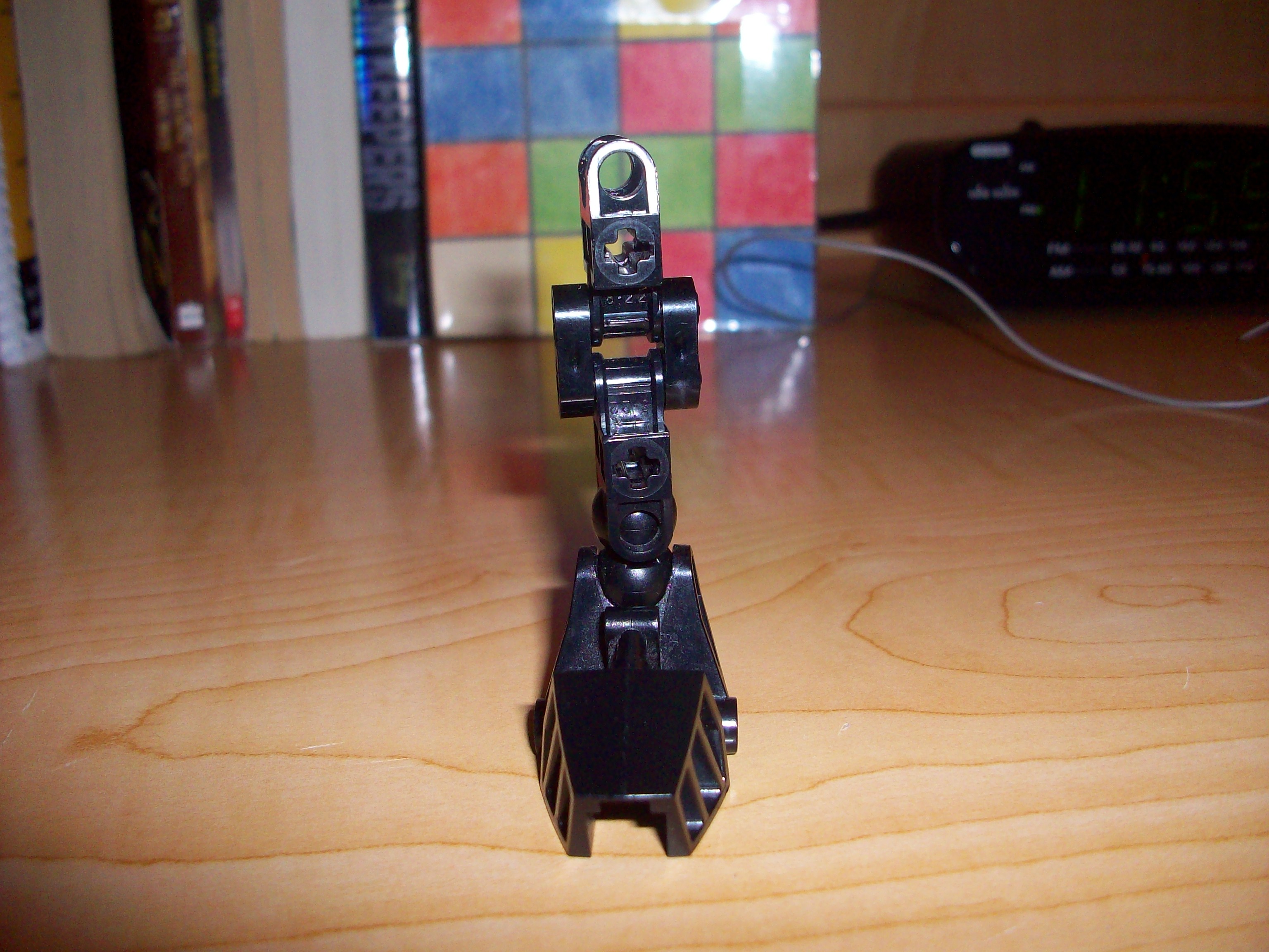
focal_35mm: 34
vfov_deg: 41.8
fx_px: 1246
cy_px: 476
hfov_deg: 54.0
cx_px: 634
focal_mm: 5.7
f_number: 2.8
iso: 160
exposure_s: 1/60
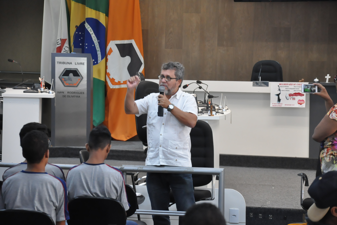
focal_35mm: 159
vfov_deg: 8.7
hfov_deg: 13.0
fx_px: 1484
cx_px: 169
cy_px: 113
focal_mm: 105
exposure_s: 1/100
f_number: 5.6
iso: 2000
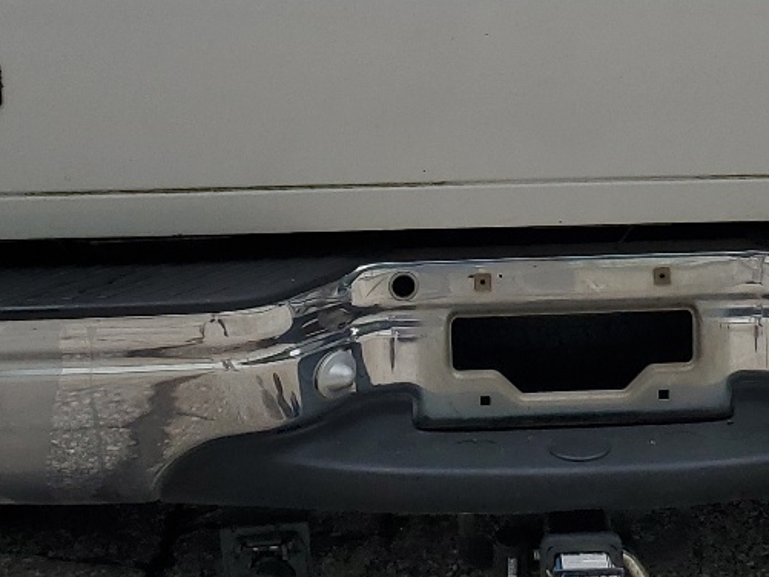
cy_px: 66
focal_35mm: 83
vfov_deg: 17.5
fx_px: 1844
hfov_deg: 23.4
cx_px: 520
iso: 50
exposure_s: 1/5000
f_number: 1.5
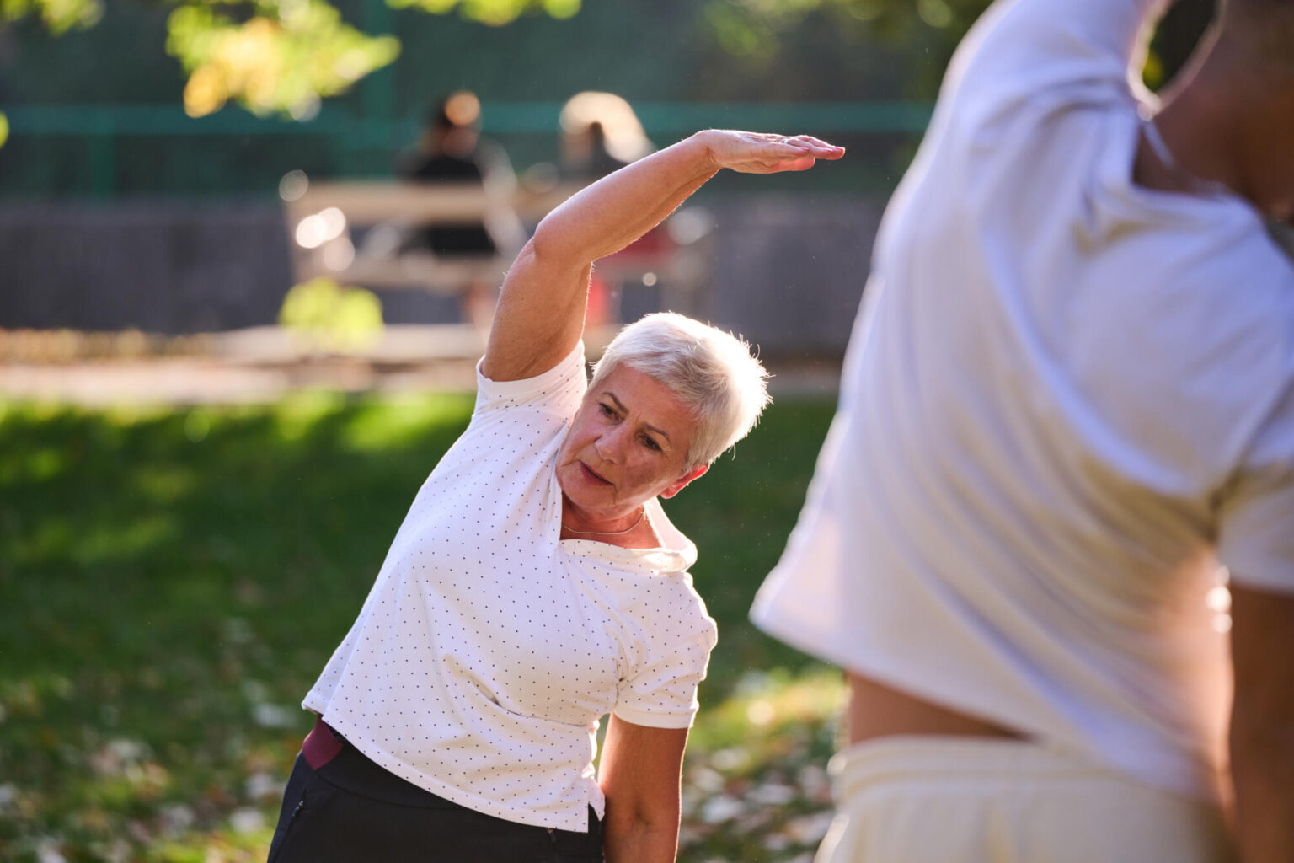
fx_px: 6469
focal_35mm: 180
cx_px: 647
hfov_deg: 11.4
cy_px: 432
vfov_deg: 7.6
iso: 200
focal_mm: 180
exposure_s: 1/500
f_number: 3.2
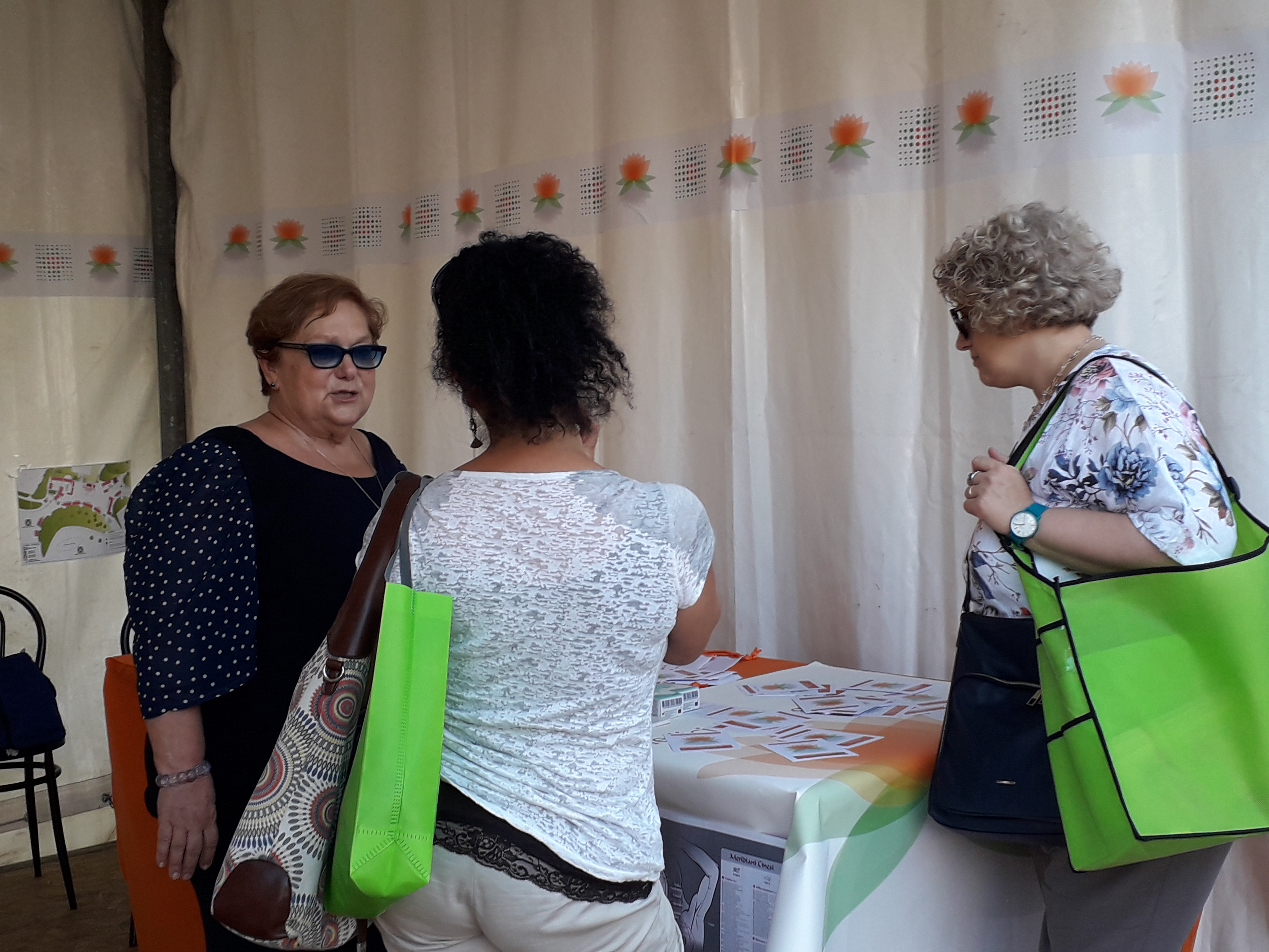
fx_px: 990
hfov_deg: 65.3
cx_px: 634
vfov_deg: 51.4
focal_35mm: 27
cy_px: 476
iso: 40
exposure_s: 1/151
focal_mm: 3.6
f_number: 1.9
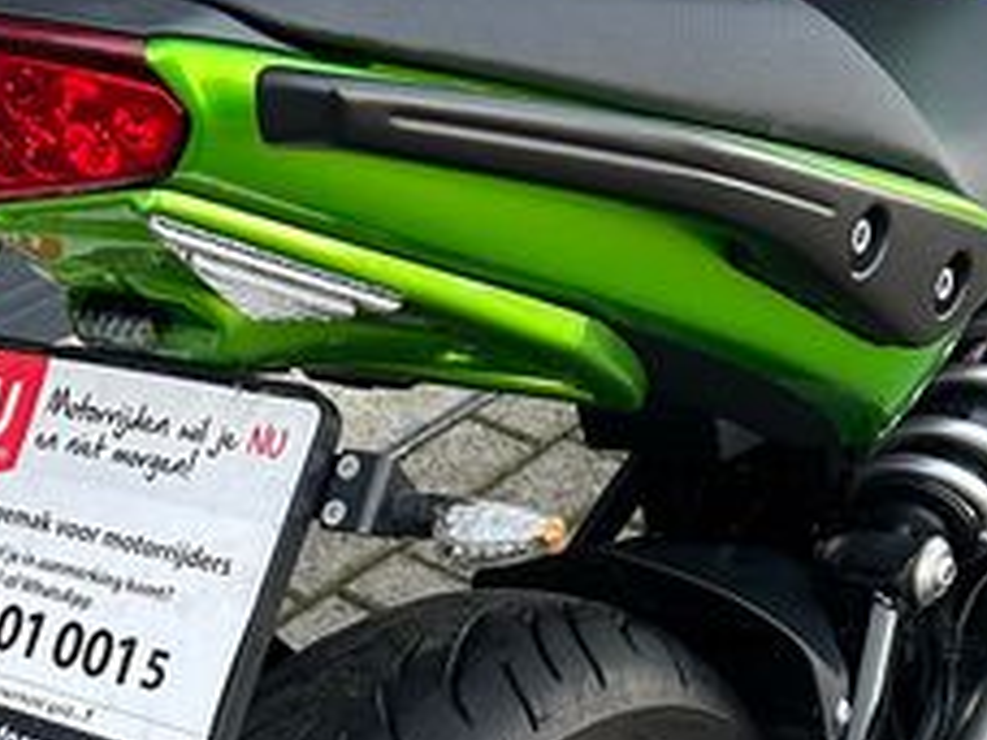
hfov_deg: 26.0
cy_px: 835
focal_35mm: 73
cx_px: 147
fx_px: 2081
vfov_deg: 19.3
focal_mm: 5.7
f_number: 1.5
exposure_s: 1/94
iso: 125
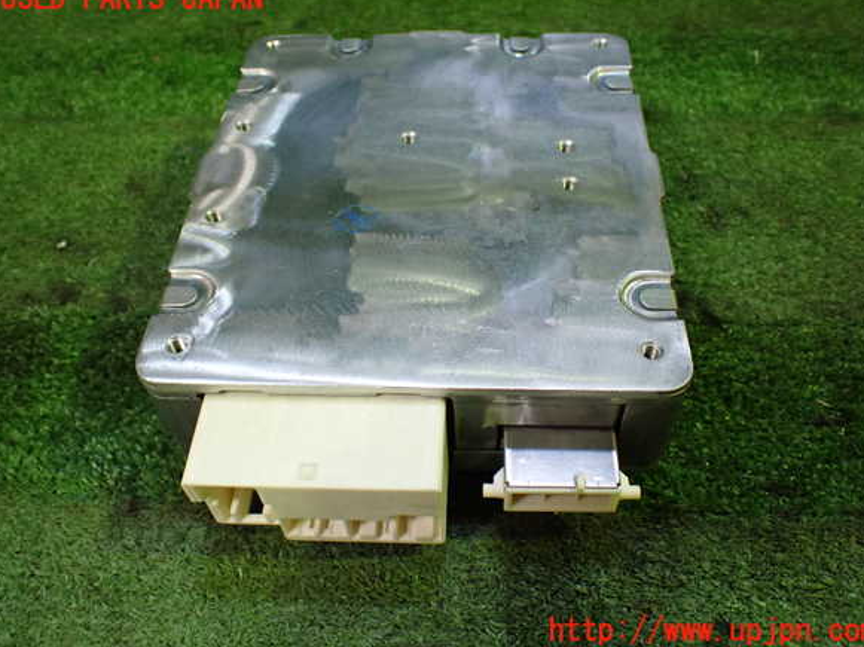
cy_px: 315
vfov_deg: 45.4
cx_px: 439
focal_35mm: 31
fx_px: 773
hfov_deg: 58.4
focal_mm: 5.4
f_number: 2.3
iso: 640
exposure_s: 1/125
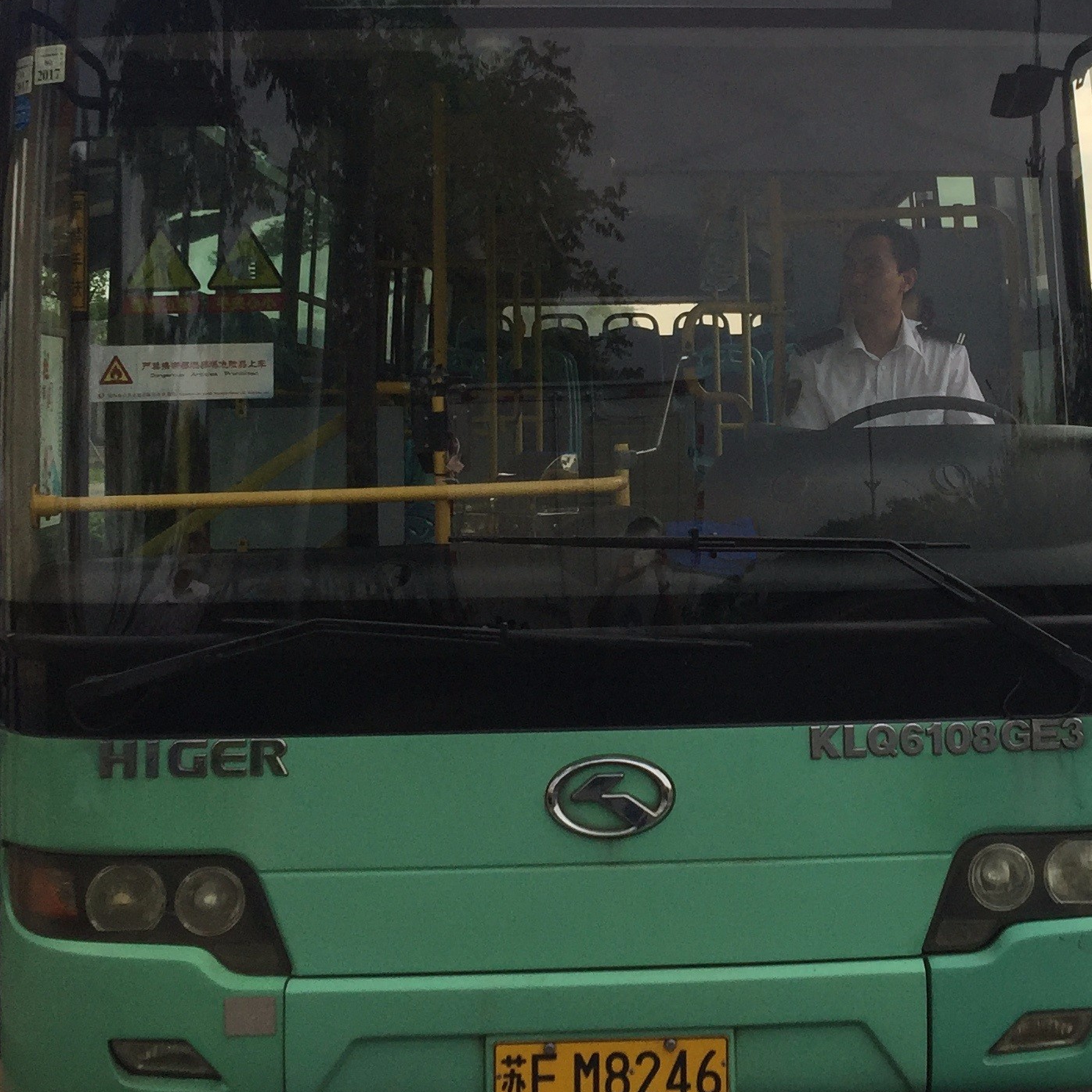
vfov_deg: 28.5
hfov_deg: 28.3
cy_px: 392
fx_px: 2141
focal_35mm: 60
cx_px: 776
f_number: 2.2
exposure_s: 1/297
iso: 32
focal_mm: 4.15
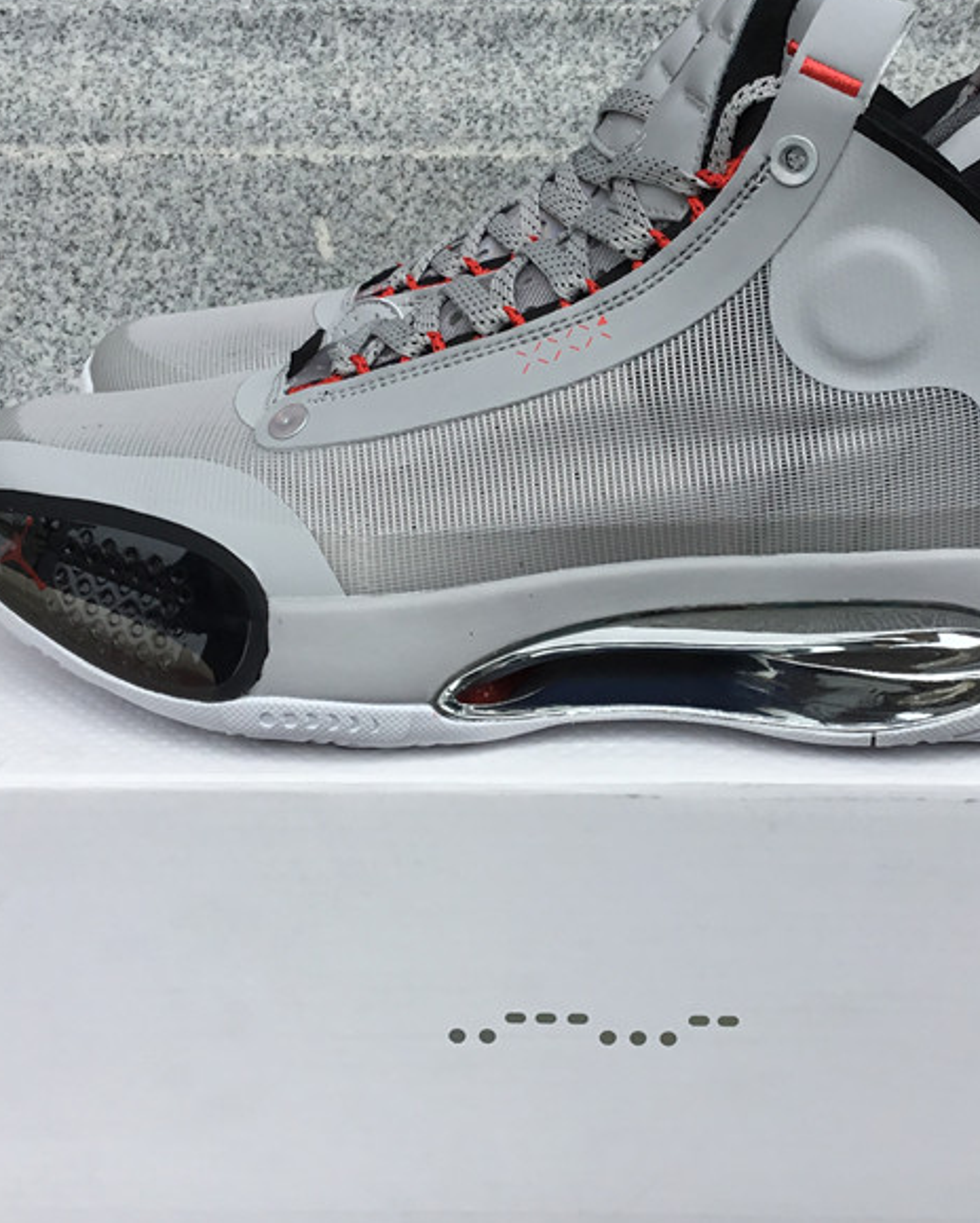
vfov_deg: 39.5
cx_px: 583
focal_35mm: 47
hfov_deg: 32.0
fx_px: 1702
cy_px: 563
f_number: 2.4
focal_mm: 3.3
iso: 25
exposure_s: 1/377
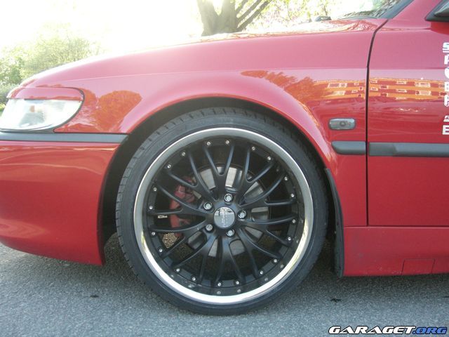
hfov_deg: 49.0
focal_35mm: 38
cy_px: 168
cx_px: 224
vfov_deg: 37.7
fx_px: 493
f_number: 2.8
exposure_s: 1/320
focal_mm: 7.9
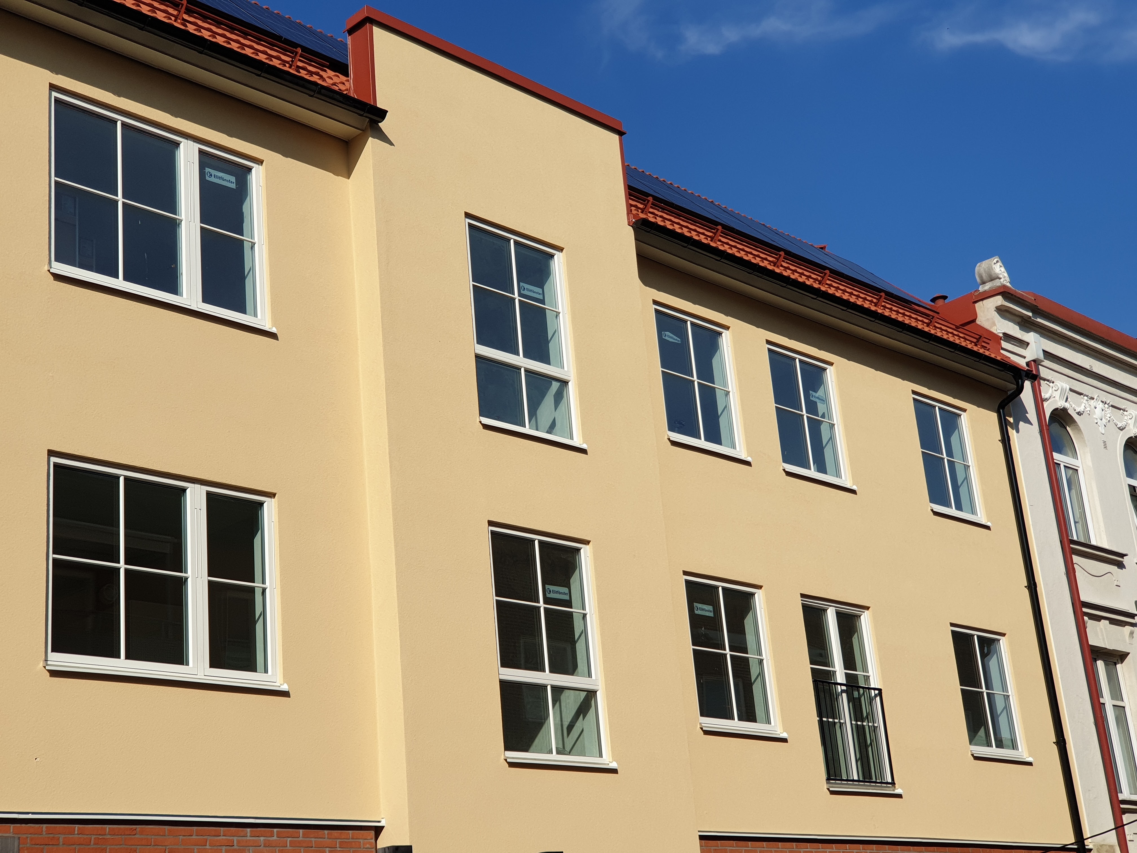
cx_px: 568
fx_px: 1708
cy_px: 426
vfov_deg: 28.0
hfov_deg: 36.8
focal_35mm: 52
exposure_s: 1/1387
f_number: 2.4
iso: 100
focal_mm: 6
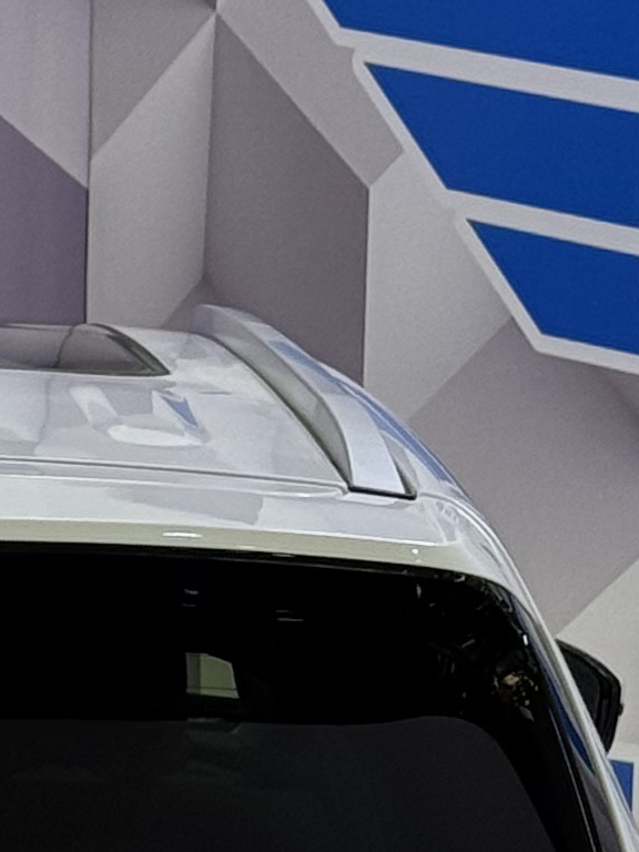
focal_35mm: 252
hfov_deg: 5.8
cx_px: -335
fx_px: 6202
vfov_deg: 7.7
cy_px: 1308
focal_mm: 6.76
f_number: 1.78
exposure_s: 1/50
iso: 50
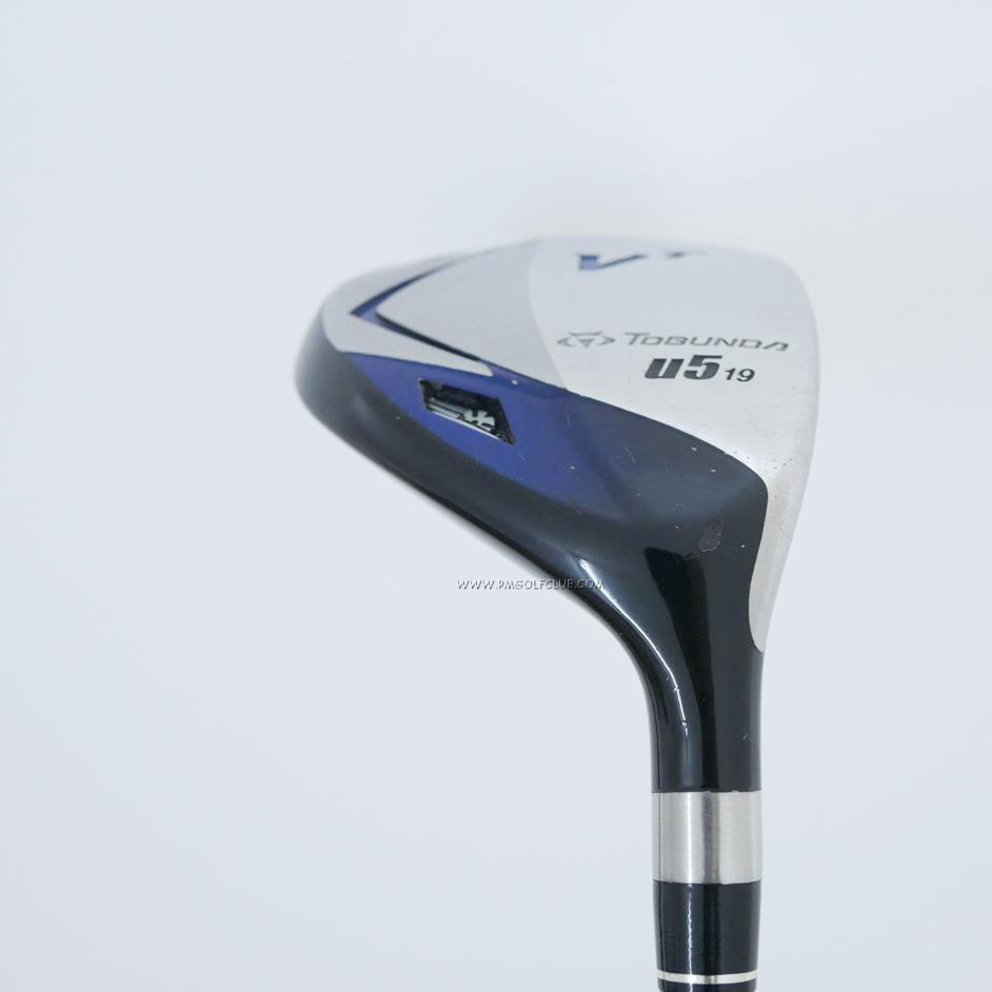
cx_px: 530
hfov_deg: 28.6
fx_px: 1945
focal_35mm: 60
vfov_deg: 28.6
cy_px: 489
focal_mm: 25
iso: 1600
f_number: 4.5
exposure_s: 1/60
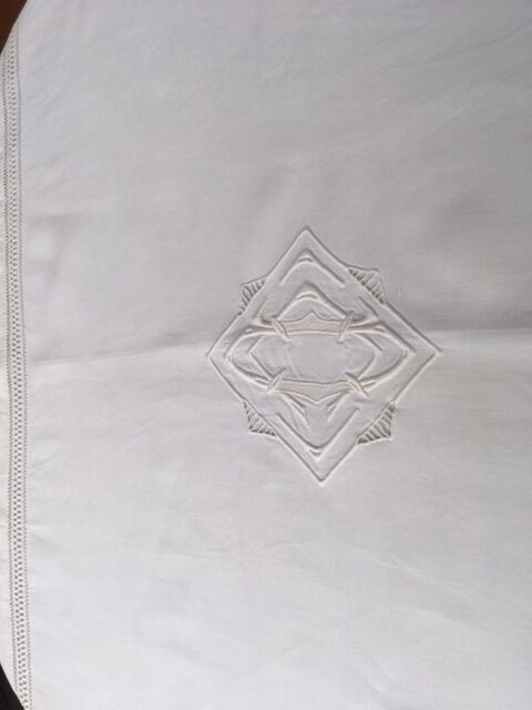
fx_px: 594
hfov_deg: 48.2
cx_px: 266
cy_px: 355
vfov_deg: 61.7
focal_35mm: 29
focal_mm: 4.15
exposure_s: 1/121
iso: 25
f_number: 2.2
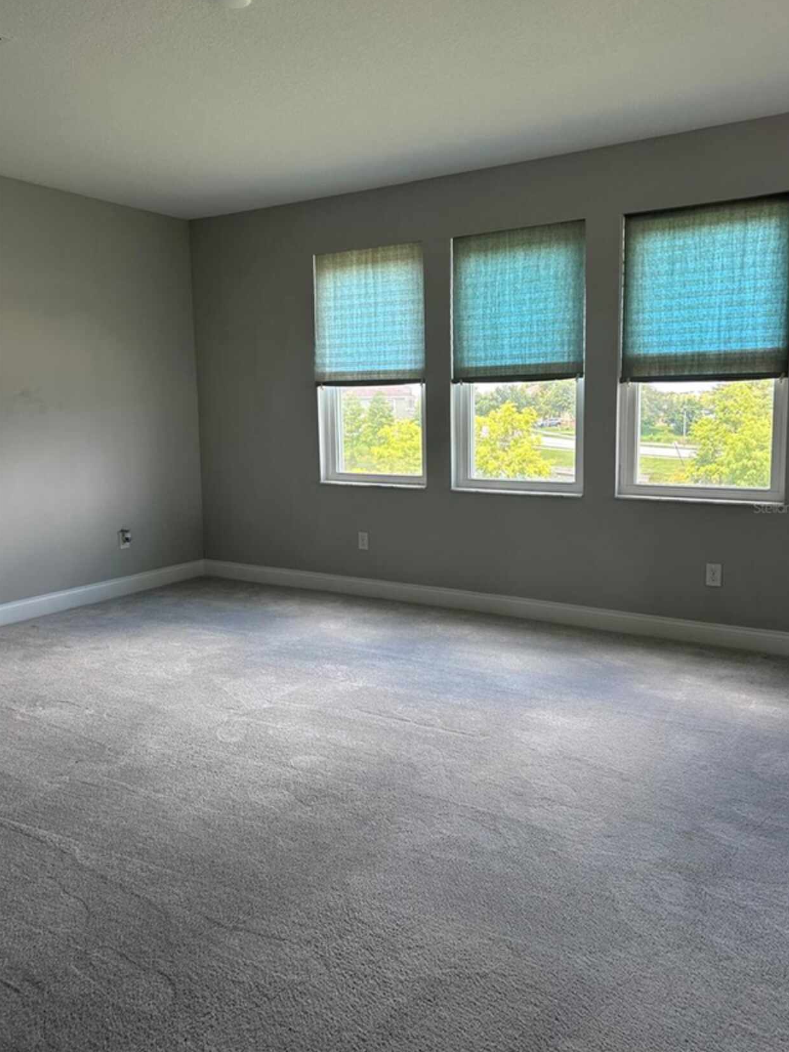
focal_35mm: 27
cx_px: 408
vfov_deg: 65.3
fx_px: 821
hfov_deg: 51.3
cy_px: 507
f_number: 1.5
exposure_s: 1/120
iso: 64
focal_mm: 5.7
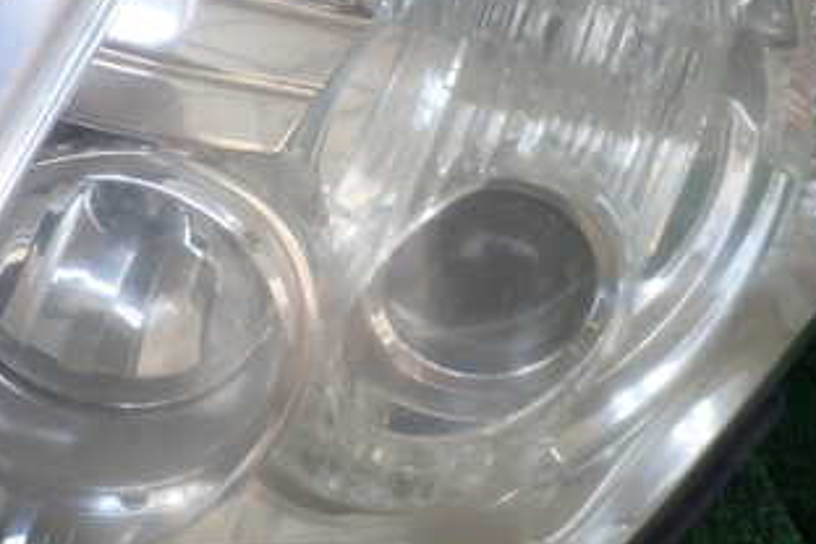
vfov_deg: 22.5
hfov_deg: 33.3
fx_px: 1360
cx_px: 340
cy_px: 175
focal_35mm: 60
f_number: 3.2
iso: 100
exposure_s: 1/60
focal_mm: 5.4
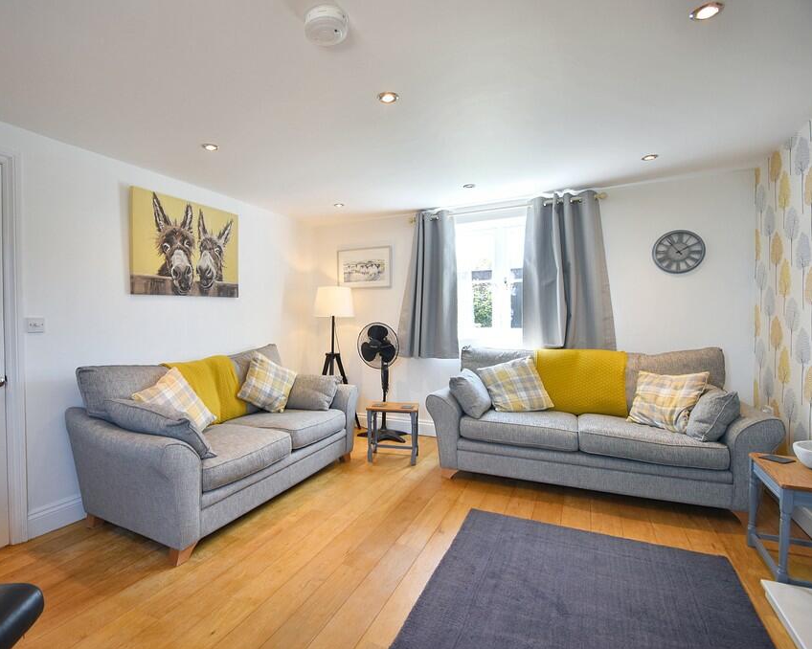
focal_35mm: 17
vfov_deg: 77.0
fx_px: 408
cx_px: 334
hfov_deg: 88.8
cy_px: 326
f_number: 4.5
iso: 100
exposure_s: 1/30
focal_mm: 10
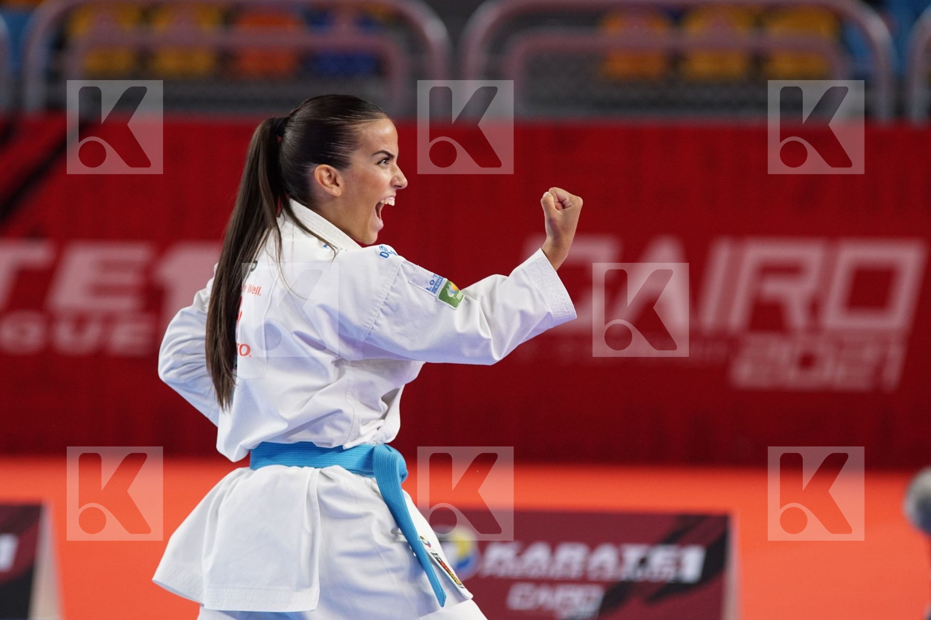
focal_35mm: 270
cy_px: 310
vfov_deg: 5.1
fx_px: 6982
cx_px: 466
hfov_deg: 7.6
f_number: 3.2
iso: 1000
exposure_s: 1/400
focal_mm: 180
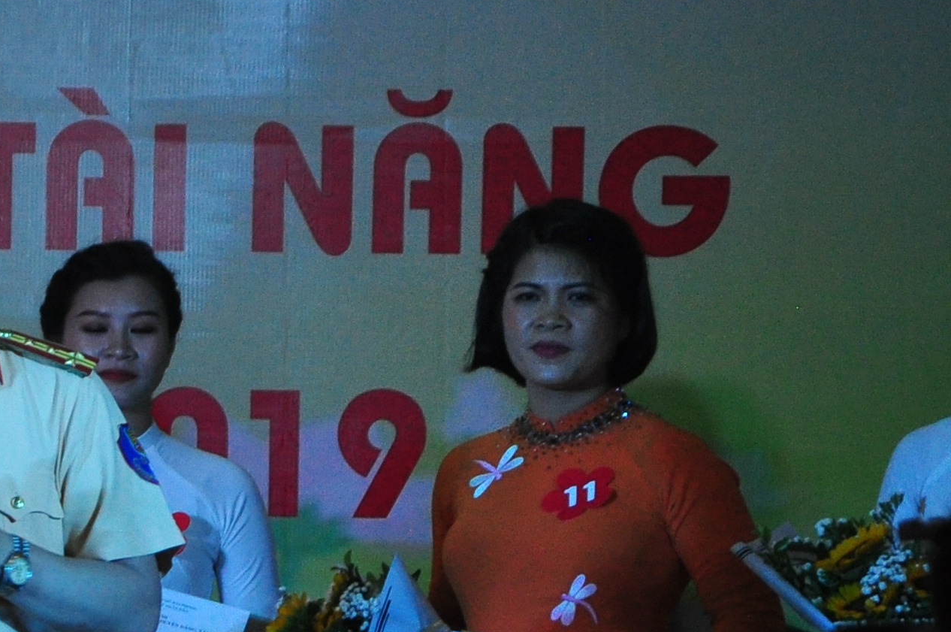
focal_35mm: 315
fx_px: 8312
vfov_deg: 4.3
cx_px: -587
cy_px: 603
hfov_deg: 6.4
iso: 800
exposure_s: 1/200
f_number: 5.3
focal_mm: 62
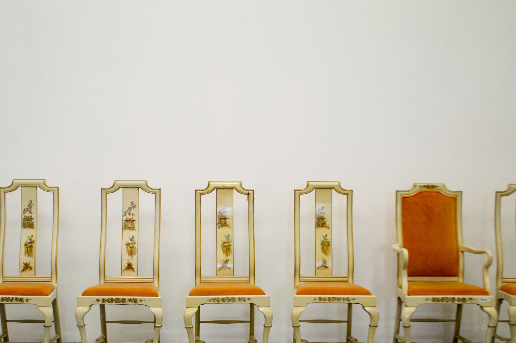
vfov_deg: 29.5
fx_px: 644
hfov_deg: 43.6
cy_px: 243
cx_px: 227
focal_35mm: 45
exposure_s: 1/60
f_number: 3.8
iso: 400
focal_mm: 20
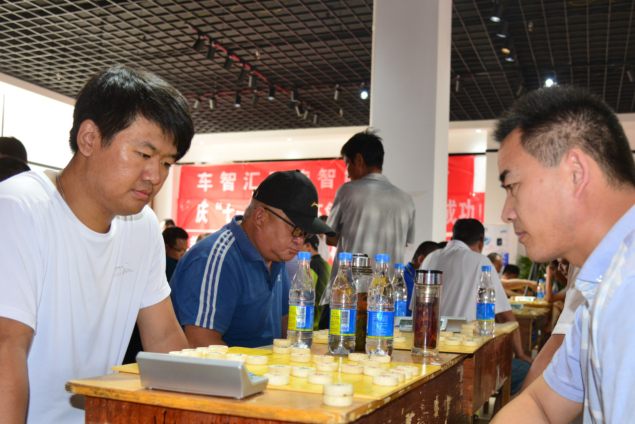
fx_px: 706
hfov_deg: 48.4
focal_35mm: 40
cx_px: 311
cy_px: 268
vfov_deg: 33.2
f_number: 4
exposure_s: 1/100
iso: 1000
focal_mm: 30
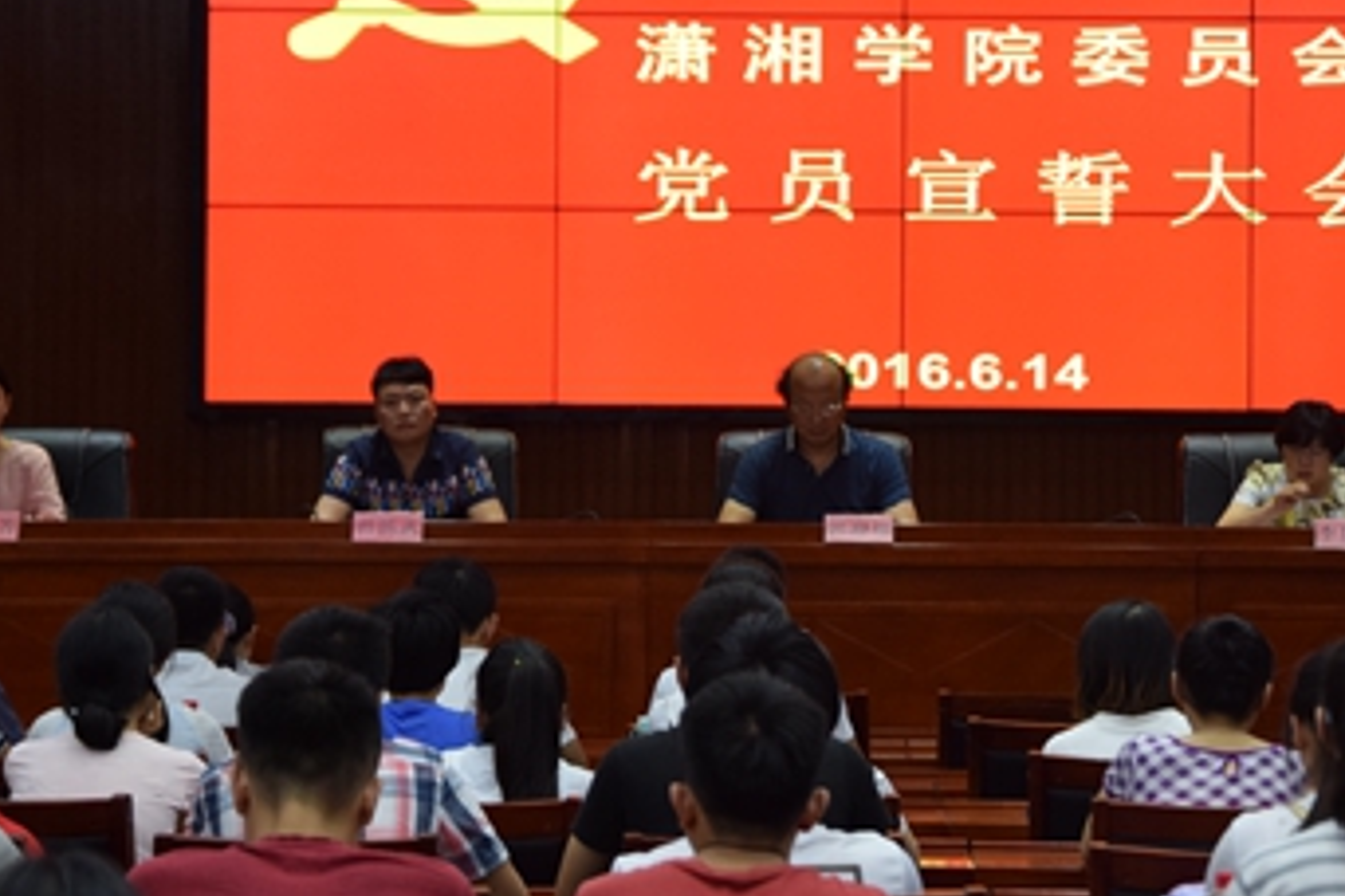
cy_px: 252
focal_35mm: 163
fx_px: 6089
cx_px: 790
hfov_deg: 12.6
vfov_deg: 8.4
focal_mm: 62
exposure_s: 1/40
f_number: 5.3
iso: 800
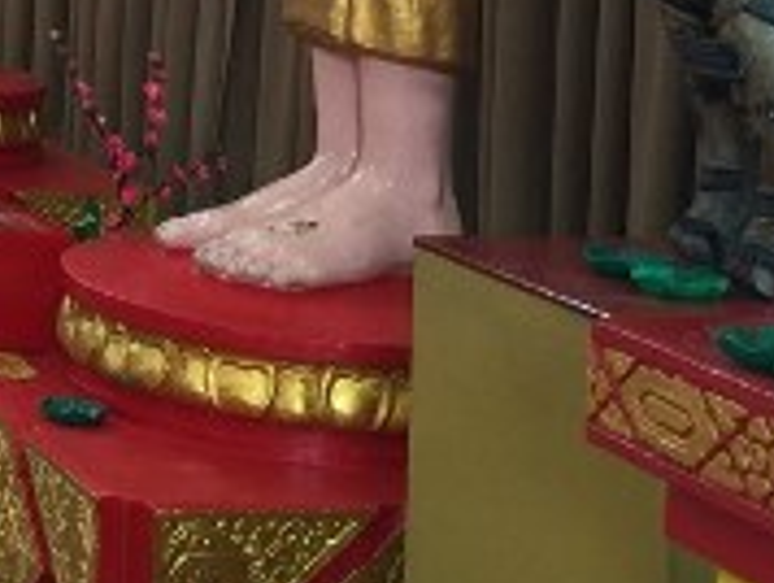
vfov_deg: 13.7
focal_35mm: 104
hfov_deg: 17.2
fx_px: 2329
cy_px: -196
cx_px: -352
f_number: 2.2
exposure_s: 1/30
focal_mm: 4.15
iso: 32
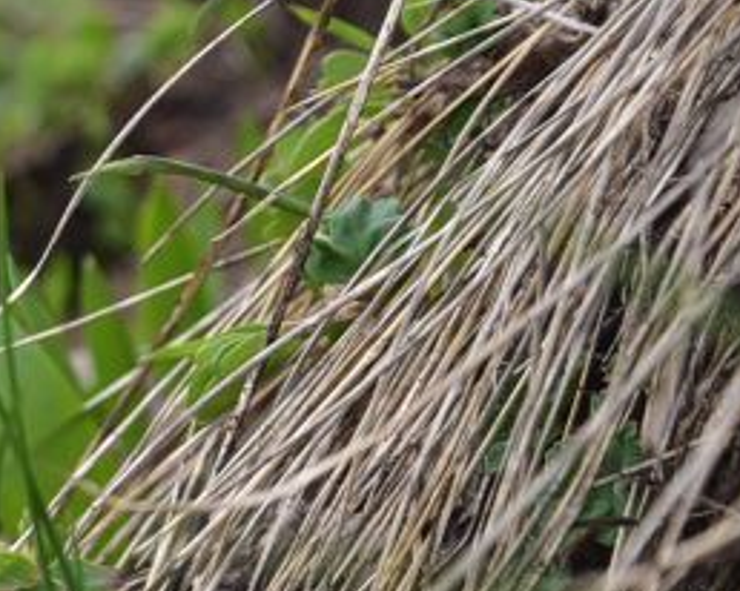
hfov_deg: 6.9
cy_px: 567
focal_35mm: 265
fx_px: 5799
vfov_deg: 5.8
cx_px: -1081
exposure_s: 1/160
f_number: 8
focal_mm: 56
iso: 320
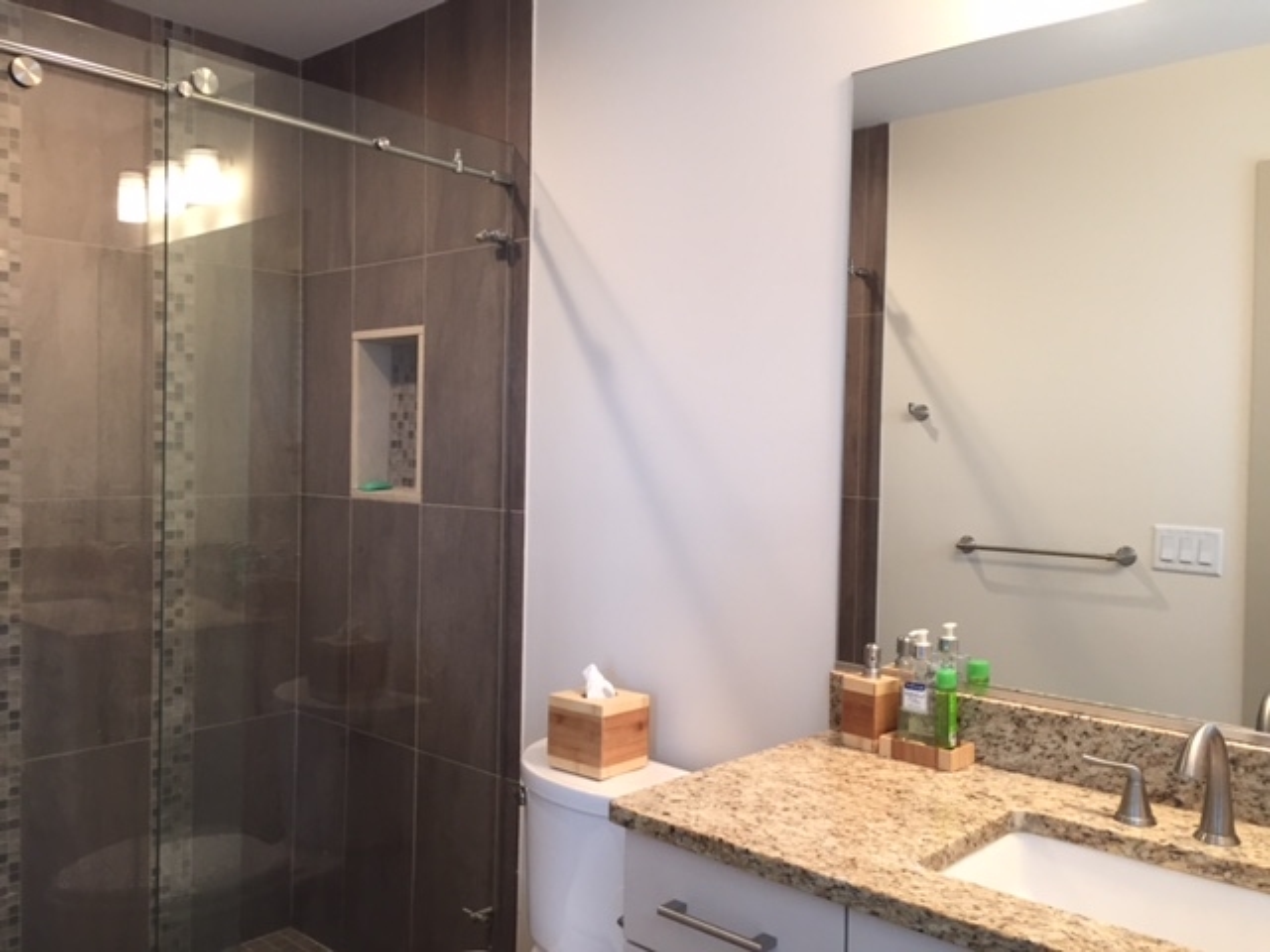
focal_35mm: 29
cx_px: 635
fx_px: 1064
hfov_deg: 61.7
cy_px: 476
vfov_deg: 48.2
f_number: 2.2
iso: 100
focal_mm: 4.15
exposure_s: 1/30
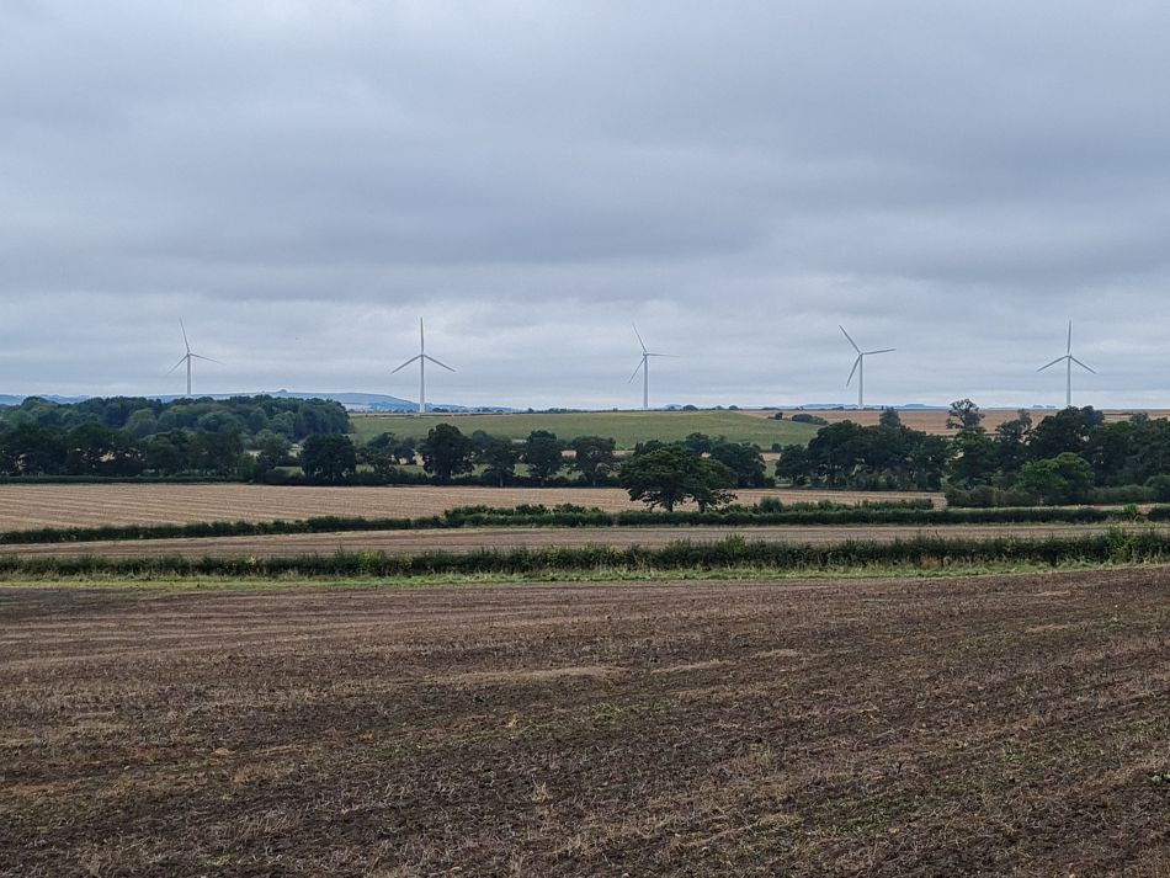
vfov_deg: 53.1
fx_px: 879
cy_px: 439
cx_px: 585
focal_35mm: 26
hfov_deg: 67.3
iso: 50
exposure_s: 1/1605
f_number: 1.8
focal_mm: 5.4
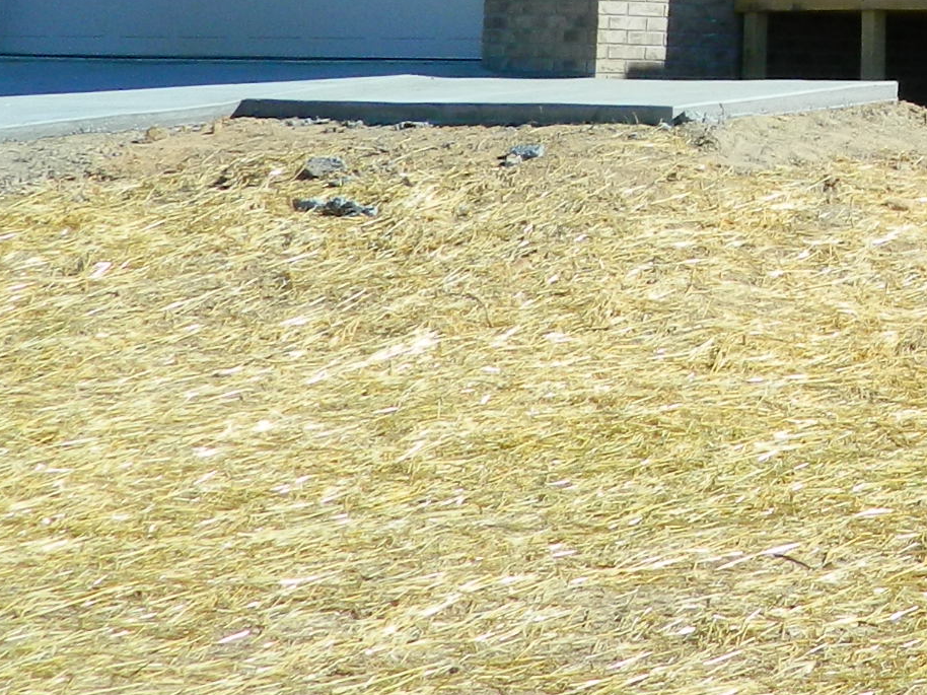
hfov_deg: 14.7
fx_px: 3347
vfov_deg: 11.4
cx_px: 1367
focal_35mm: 125
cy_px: -306
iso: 80
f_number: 3.3
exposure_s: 1/800
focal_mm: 6.2
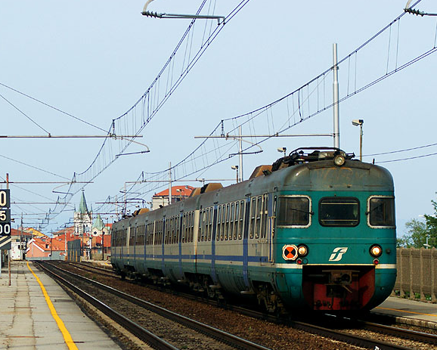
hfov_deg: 10.3
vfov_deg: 8.3
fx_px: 2418
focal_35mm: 187
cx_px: 116
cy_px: 247
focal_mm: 75
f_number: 5.6
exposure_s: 1/640
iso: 200
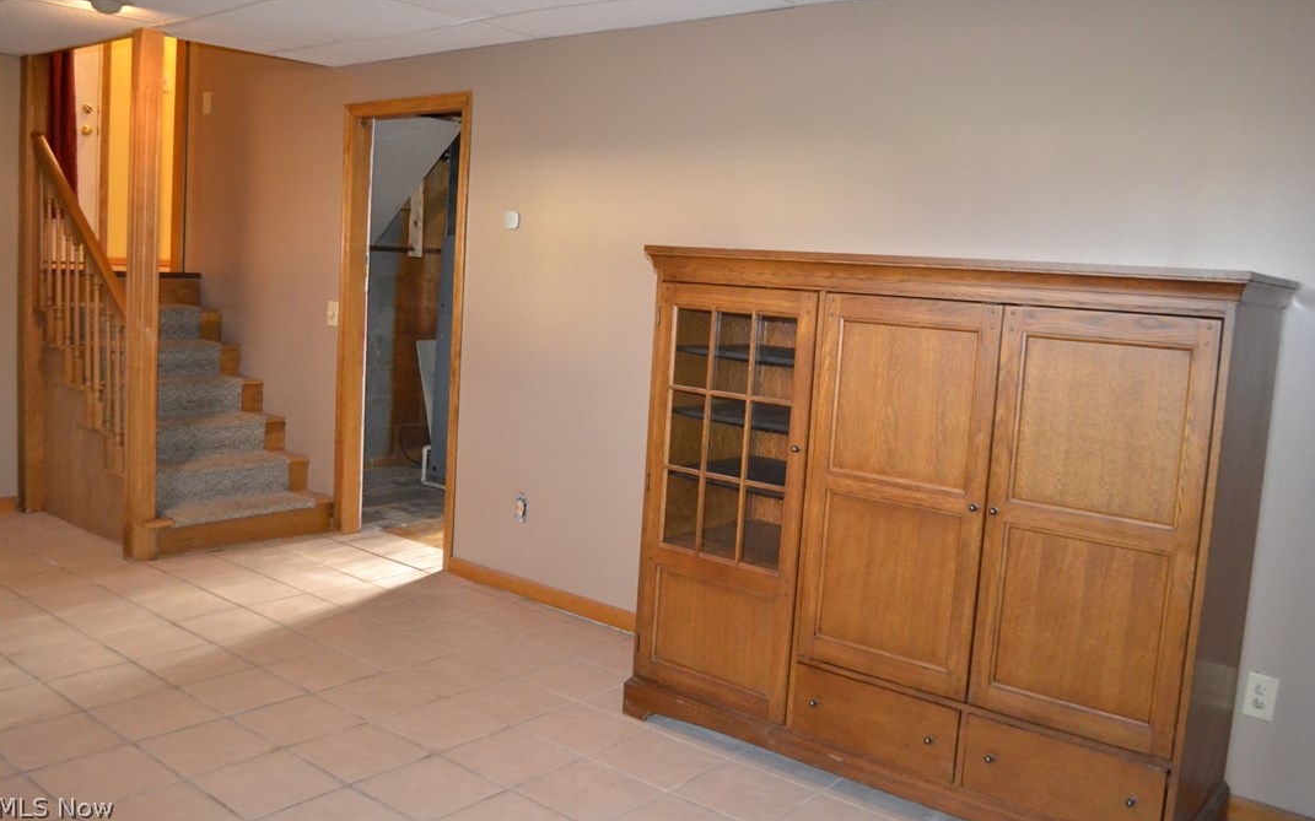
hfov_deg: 61.2
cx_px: 656
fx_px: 1111
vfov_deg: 40.6
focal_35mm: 31
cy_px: 383
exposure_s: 1/60
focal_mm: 20
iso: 3200
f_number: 3.8
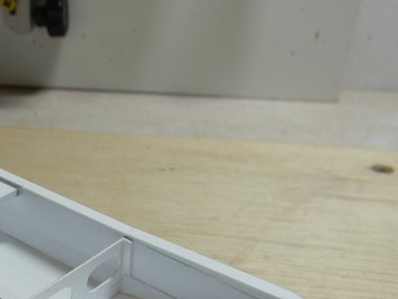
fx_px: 644
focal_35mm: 56
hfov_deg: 33.0
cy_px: 283
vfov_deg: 25.1
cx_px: 60
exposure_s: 1/30
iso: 81
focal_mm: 5
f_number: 3.5
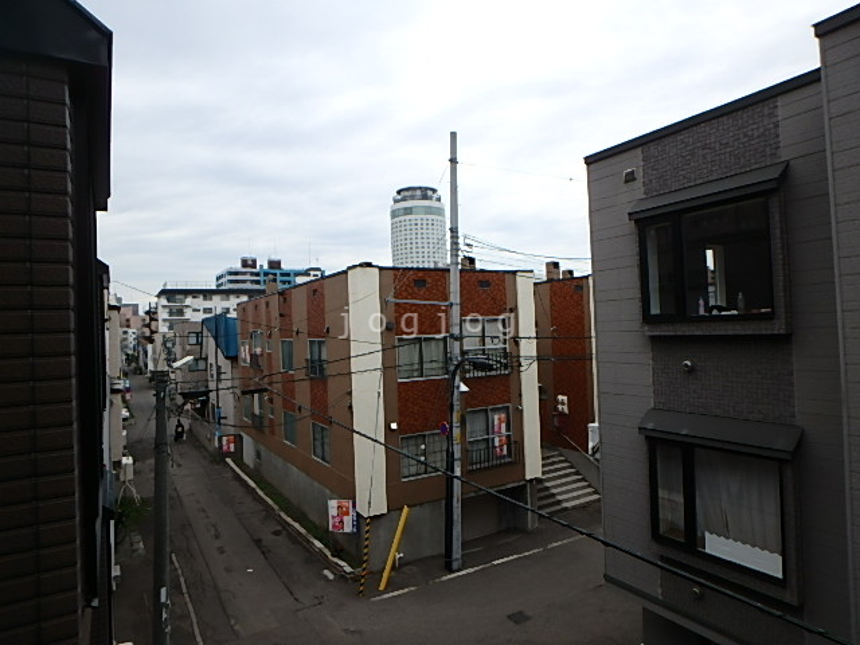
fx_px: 522
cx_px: 430
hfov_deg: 79.0
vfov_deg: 63.4
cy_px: 322
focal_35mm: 21
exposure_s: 1/200
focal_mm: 3.7
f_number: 3.5
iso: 125
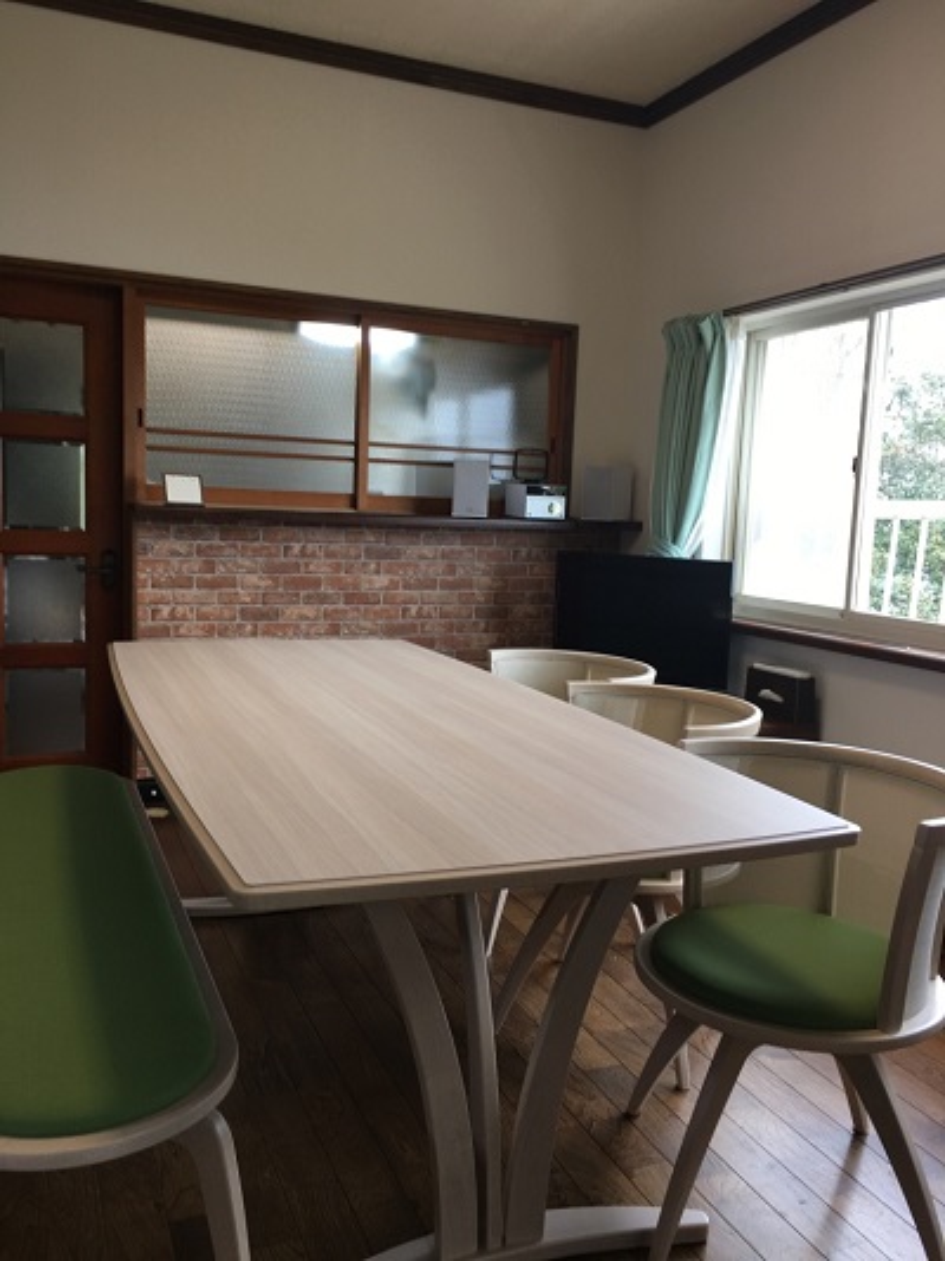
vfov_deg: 61.7
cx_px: 472
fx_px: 1056
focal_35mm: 29
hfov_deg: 48.2
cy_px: 630
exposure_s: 1/30
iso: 25
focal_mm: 4.15
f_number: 2.2
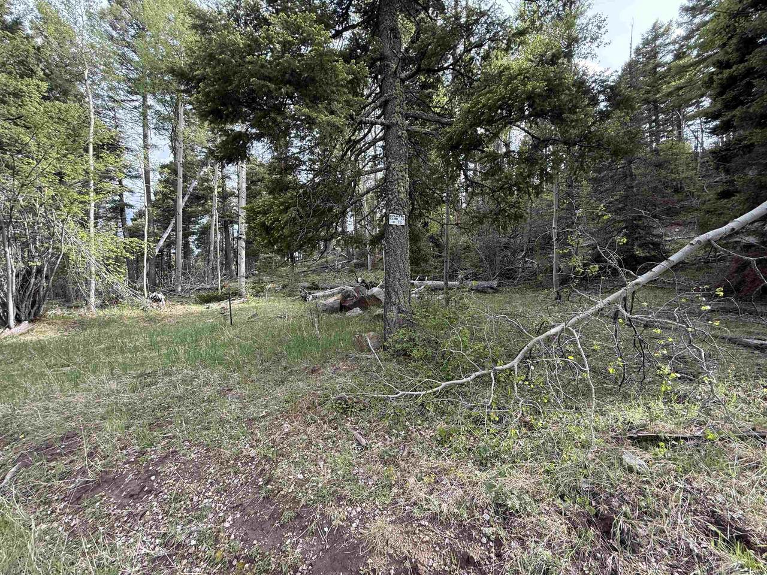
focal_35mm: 14
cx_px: 384
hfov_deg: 102.1
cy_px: 288
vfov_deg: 85.7
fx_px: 310
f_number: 2.2
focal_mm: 2.22
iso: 64
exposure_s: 1/165
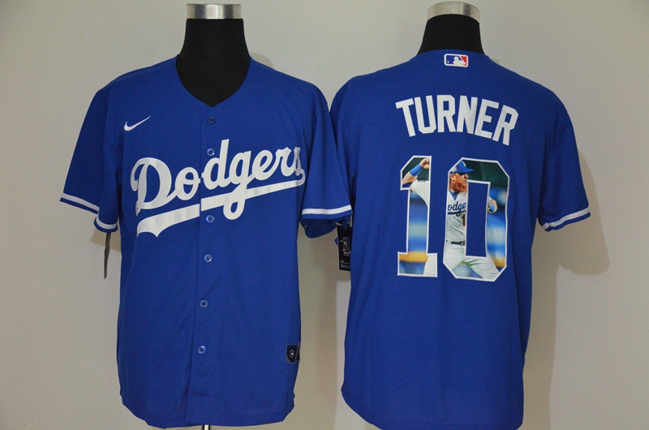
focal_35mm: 75
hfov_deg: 27.0
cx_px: 324
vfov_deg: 18.1
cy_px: 215
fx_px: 1349
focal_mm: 50
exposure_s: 1/50
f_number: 4.8
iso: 4000
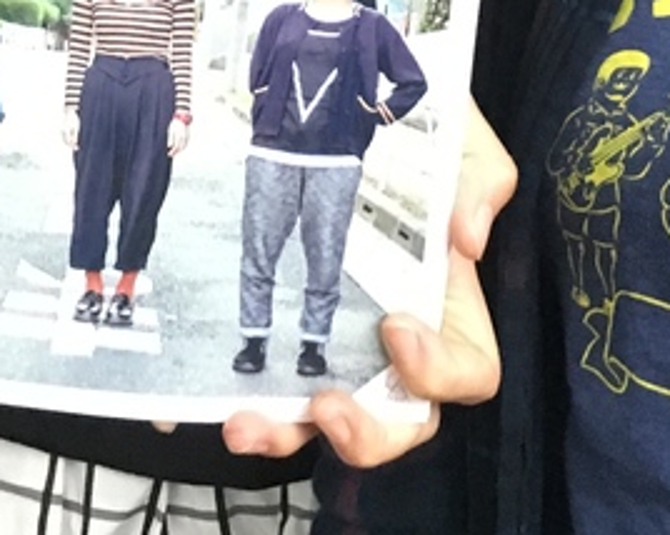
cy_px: -288
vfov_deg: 14.3
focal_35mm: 100
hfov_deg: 19.2
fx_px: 1981
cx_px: 250
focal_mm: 4.15
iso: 320
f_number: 2.2
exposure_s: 1/15
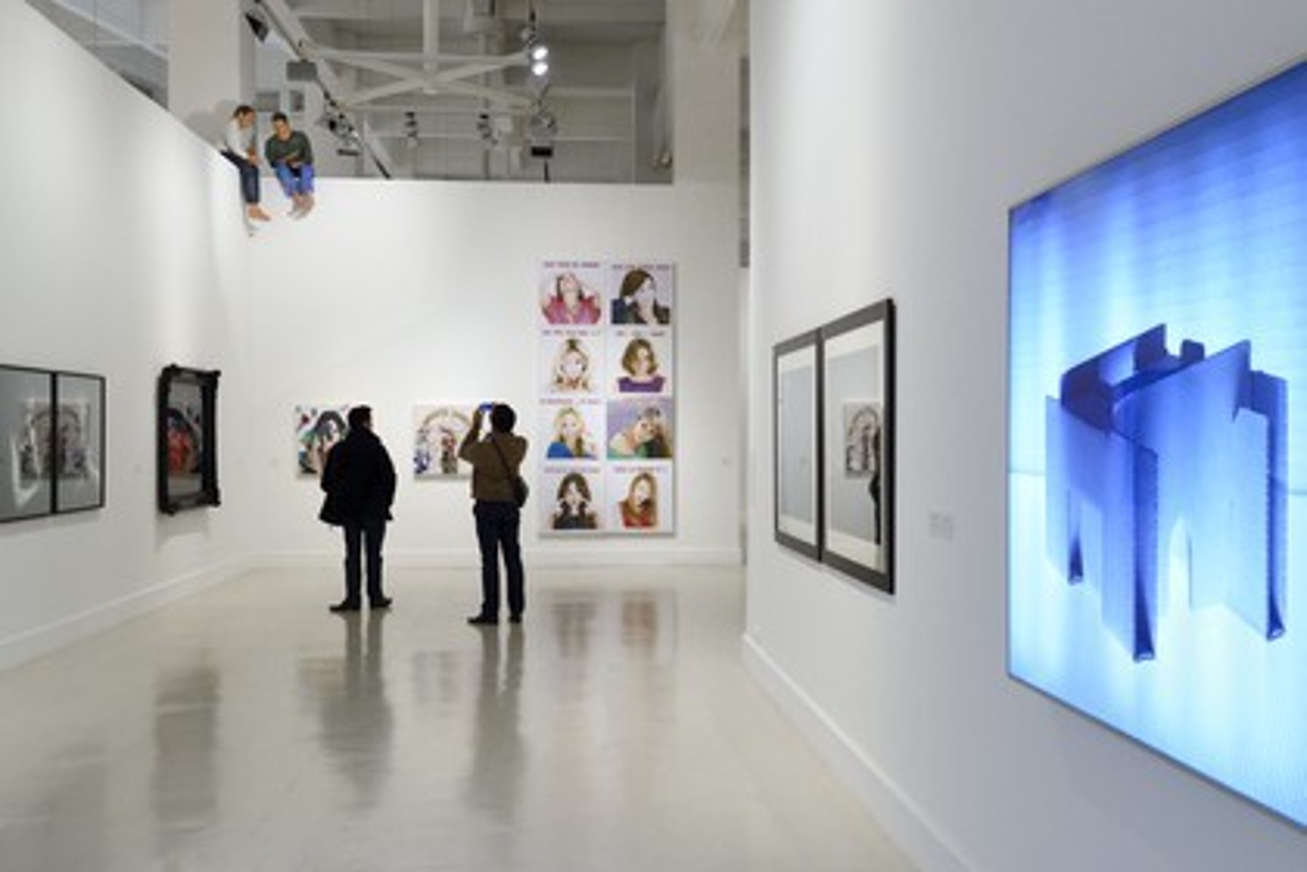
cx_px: 654
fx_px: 1380
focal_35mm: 38
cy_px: 436
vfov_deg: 35.1
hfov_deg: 50.7
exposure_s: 1/40
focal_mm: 38
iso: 1600
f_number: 7.1
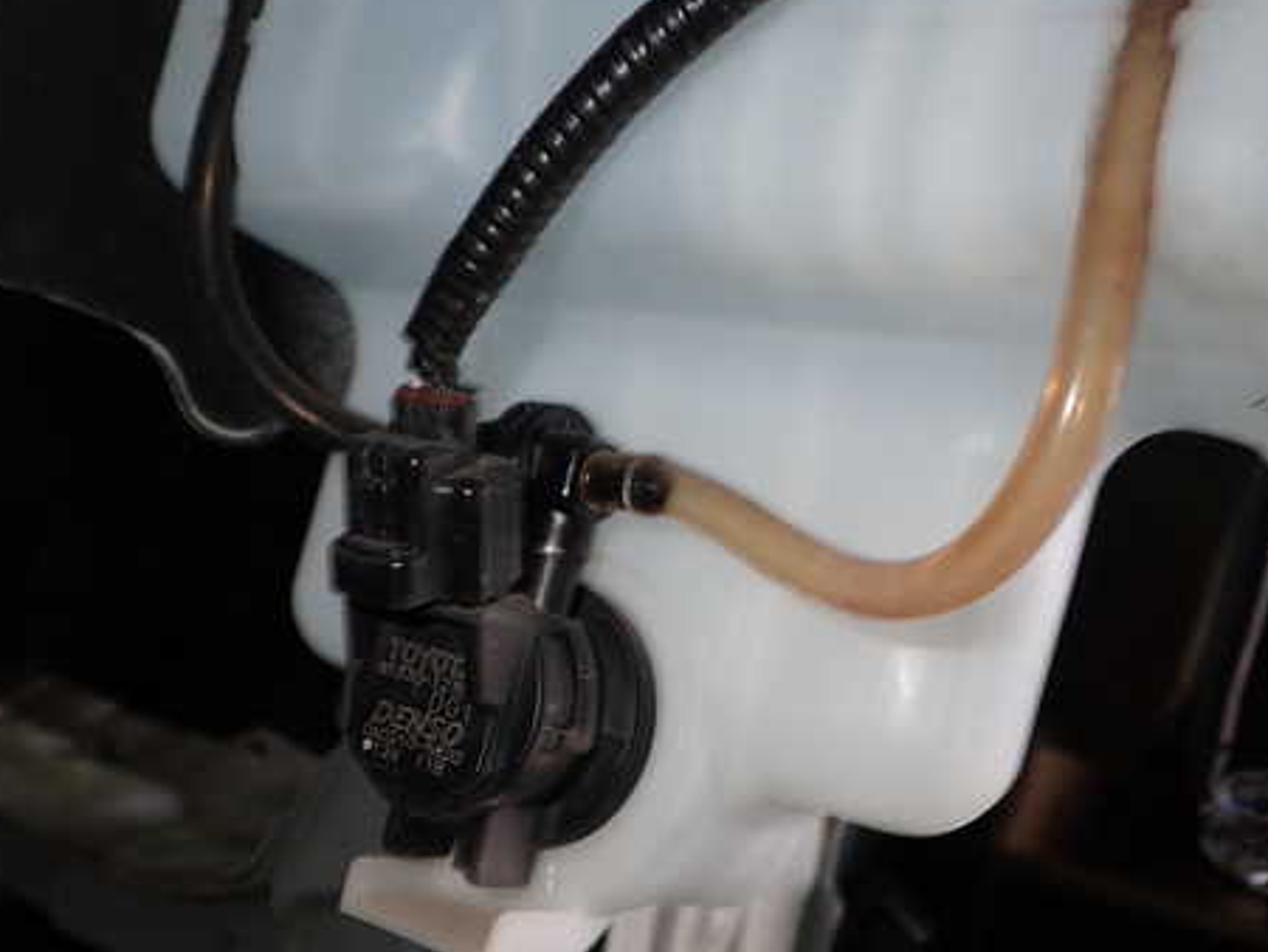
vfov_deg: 35.9
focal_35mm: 40
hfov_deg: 46.8
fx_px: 1466
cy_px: 549
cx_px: 623
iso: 100
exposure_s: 1/30
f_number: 6.3
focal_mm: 5.4
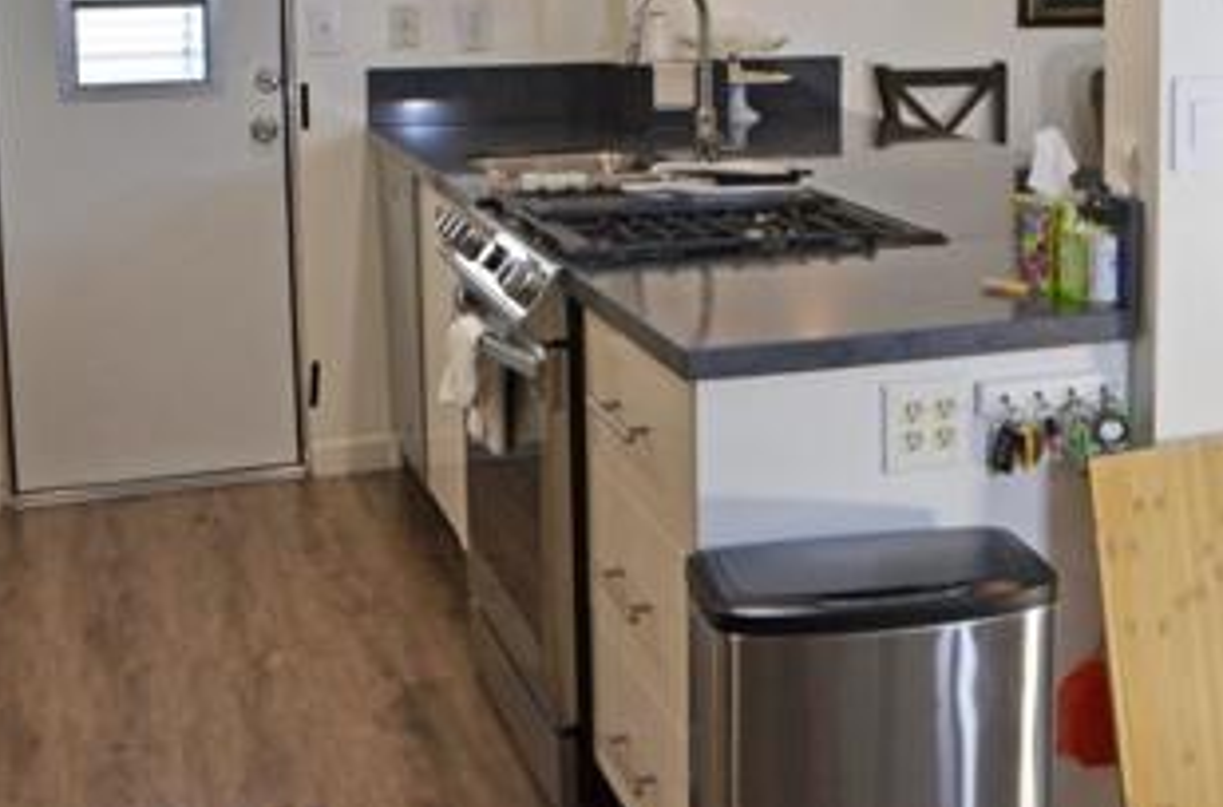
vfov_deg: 23.0
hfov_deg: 34.3
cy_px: -4
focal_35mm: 56
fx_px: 1897
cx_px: 1037
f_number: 4.5
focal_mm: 18
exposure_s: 1/80
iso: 400
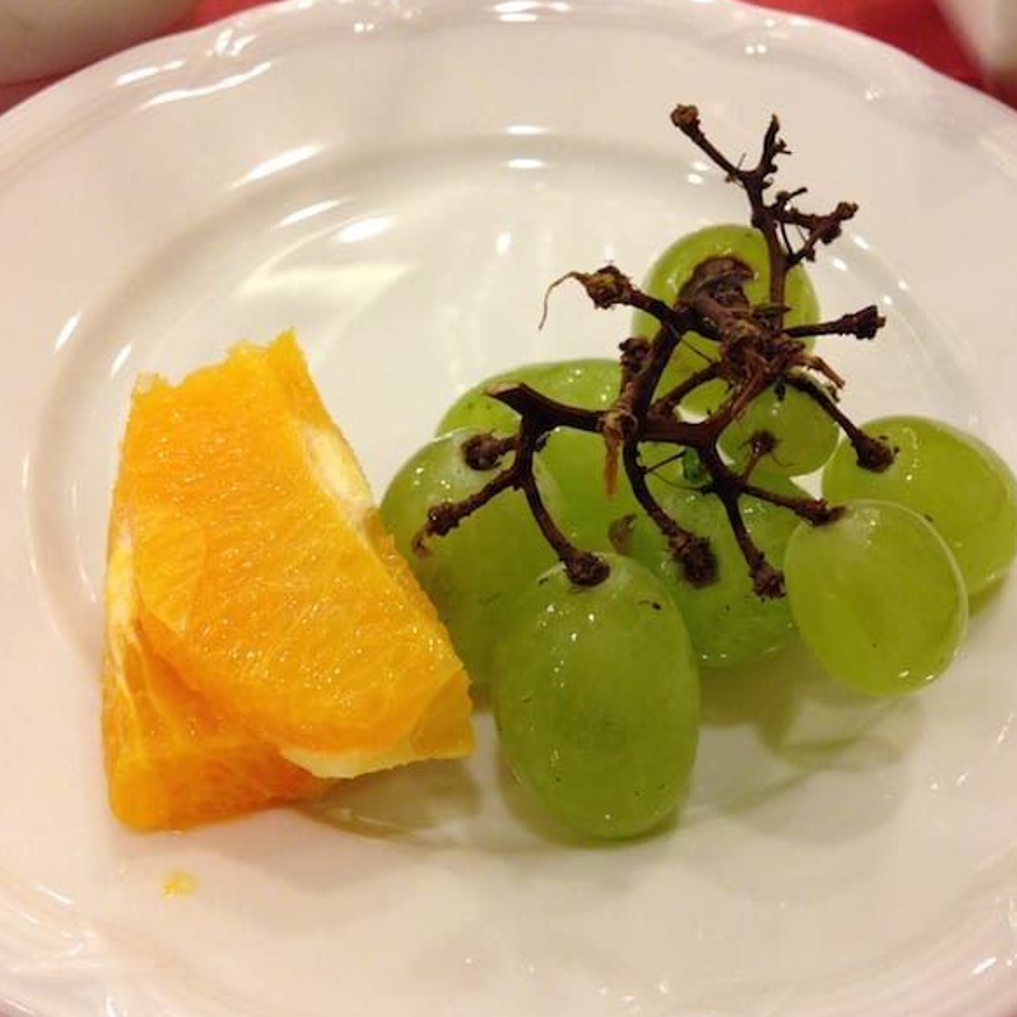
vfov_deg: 41.9
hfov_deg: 41.9
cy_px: 515
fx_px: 1330
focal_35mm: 40
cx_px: 522
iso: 200
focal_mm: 4.12
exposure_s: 1/20
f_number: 2.4
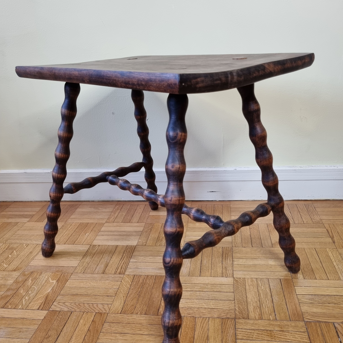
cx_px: 173
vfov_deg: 52.3
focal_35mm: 31
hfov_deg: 52.5
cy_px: 200
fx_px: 348
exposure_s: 1/100
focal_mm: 5.4
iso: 320
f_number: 1.8
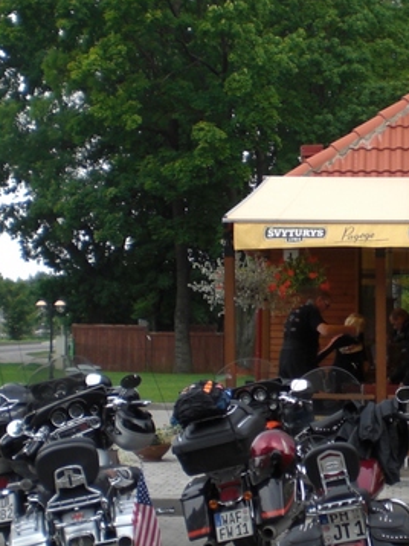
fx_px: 1341
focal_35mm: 85
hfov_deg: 17.3
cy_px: 299
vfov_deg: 23.0
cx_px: 285
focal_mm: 6.3
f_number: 3.1
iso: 50
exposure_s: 1/250
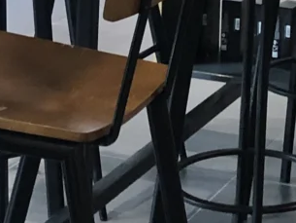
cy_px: -298
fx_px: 1506
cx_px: 346
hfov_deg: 11.0
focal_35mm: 176
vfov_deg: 7.9
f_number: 1.8
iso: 40
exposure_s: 1/25
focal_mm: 3.99
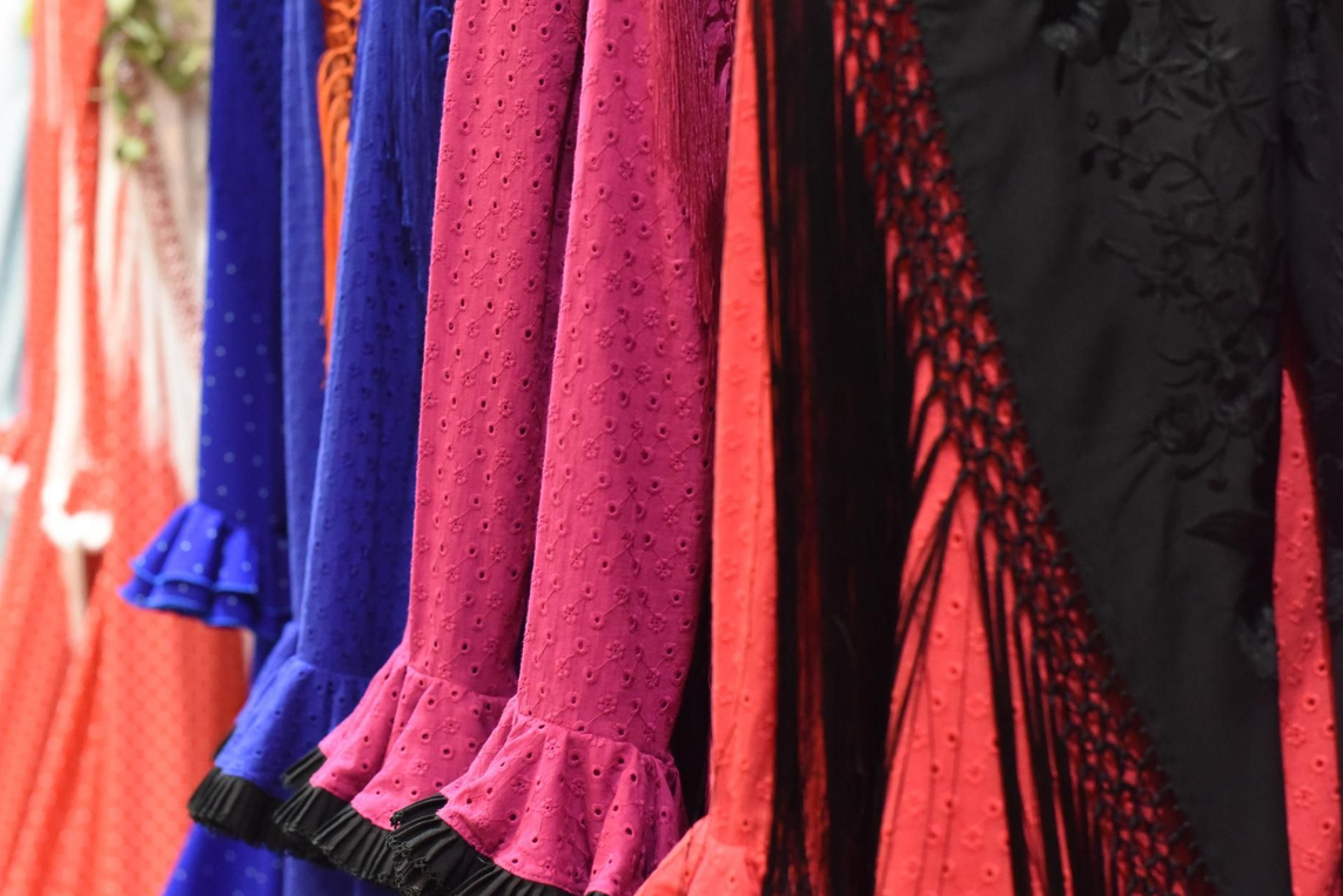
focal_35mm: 70
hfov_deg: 28.7
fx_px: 2612
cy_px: 453
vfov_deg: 19.5
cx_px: 516
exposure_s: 1/100
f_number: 3.5
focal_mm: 50
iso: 5000
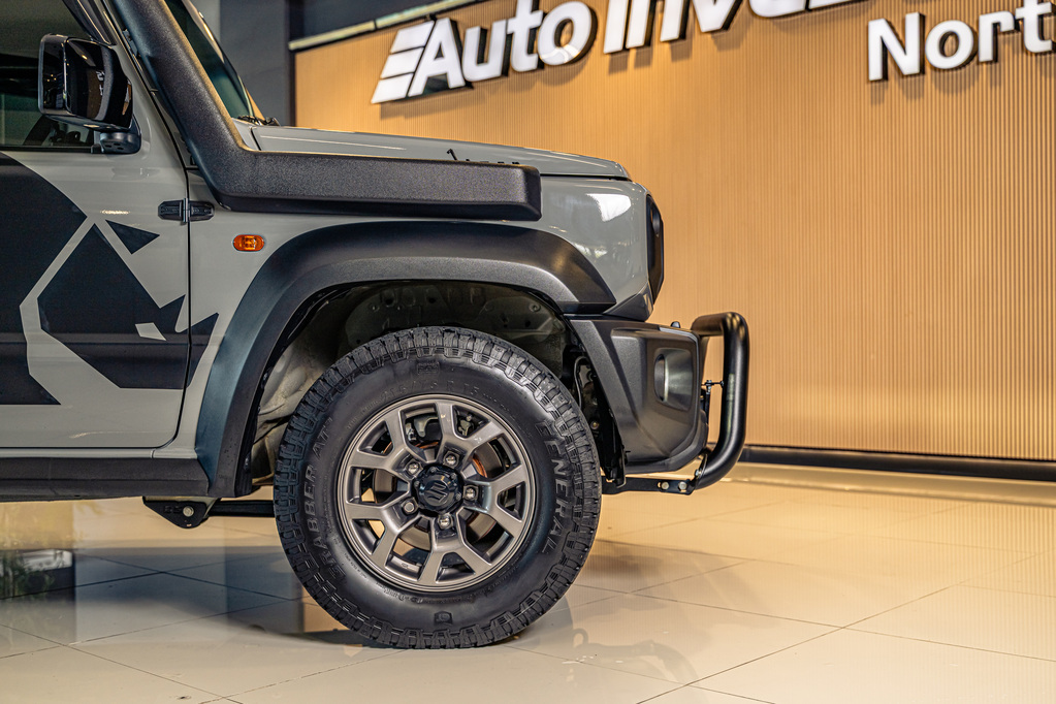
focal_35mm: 41
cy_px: 352
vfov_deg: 32.6
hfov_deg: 47.4
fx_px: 1203
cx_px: 528
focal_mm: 41
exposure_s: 1/200
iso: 250
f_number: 3.5
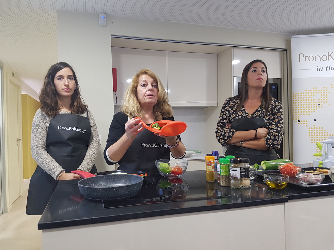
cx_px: 167
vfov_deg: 53.1
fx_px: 251
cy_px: 125
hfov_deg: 67.3
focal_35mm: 26
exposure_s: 1/27
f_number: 1.7
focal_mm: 4.2
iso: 125
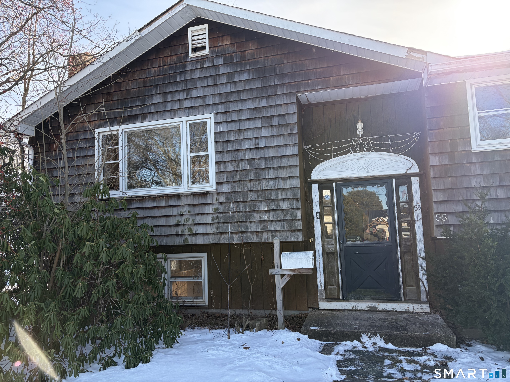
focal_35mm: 26
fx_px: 383
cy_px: 191
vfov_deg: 53.1
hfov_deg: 67.3
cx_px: 255
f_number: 1.6
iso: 64
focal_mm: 5.96
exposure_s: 1/764
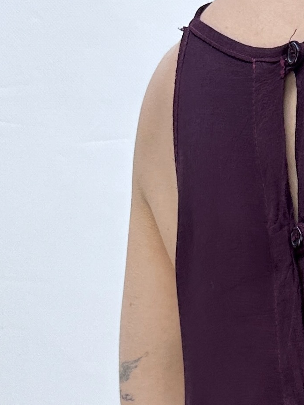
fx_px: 1007
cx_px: 497
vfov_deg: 19.6
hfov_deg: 15.4
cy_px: 619
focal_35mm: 86
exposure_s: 1/638
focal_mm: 6.86
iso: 80
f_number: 1.78
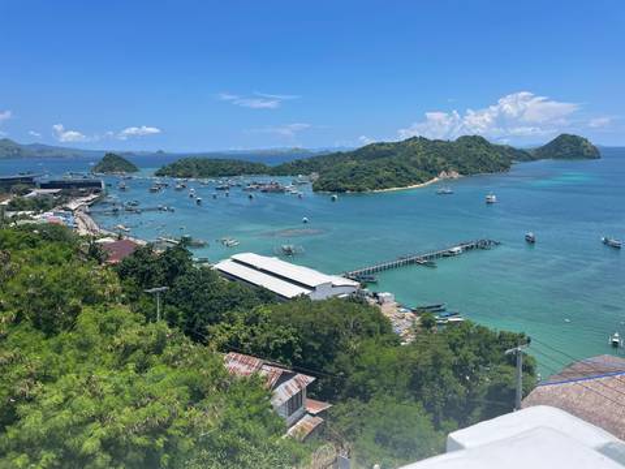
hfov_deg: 67.3
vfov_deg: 53.1
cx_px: 312
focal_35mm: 26
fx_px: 469
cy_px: 234
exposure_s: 1/4000
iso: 32
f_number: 1.6
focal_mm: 4.2
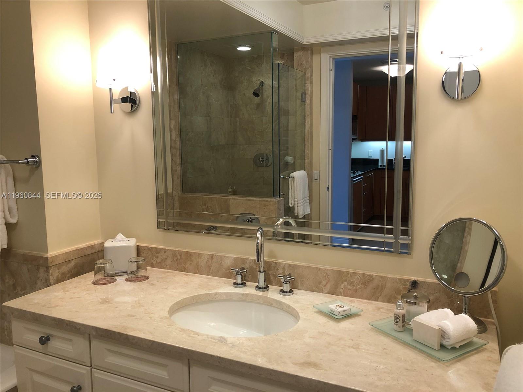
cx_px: 262
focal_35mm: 28
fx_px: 423
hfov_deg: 63.4
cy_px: 196
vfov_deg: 49.7
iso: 40
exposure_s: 1/30
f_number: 1.8
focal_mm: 4
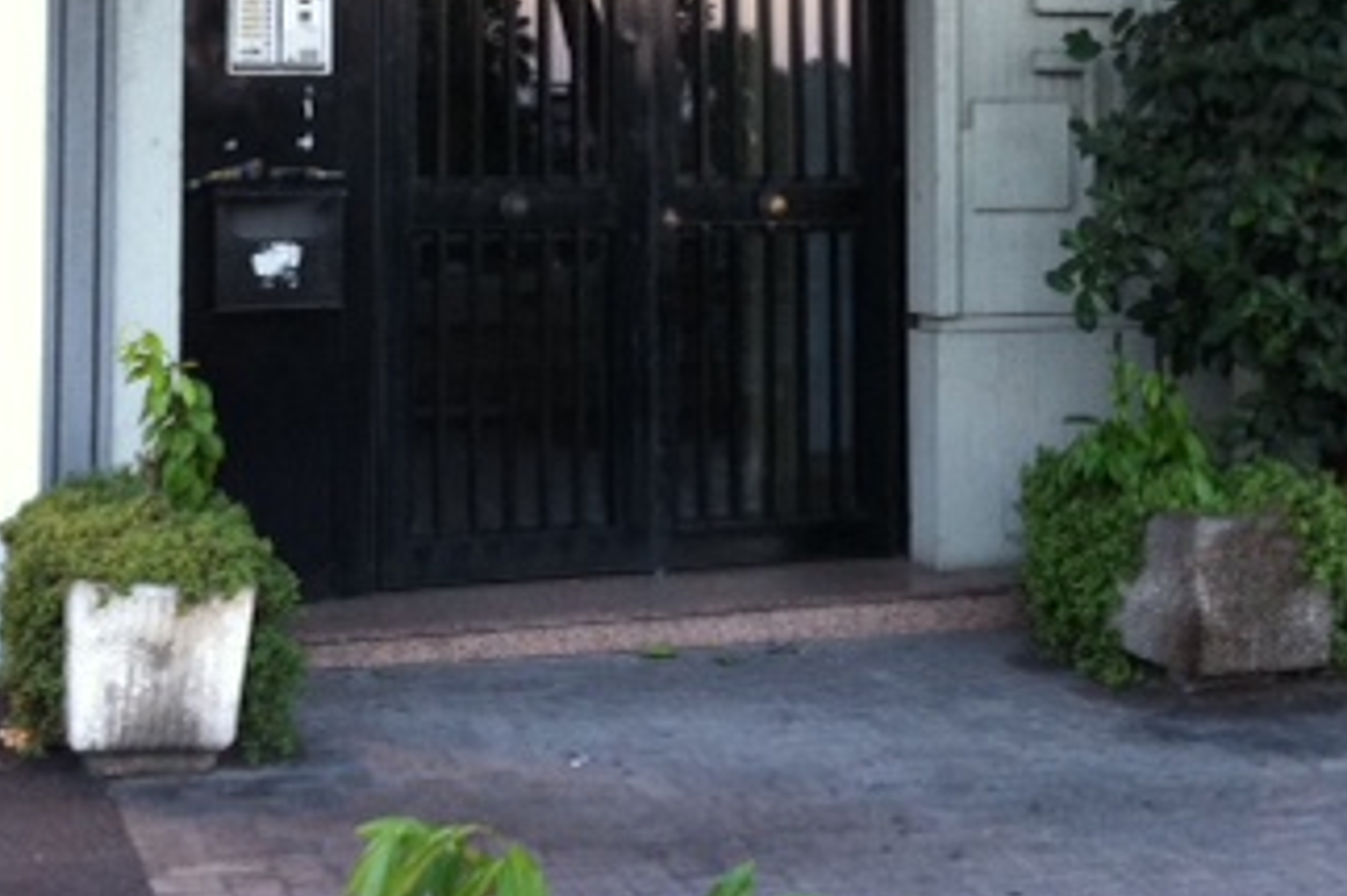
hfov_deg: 28.0
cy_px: -42
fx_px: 2693
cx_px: 788
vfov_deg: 18.3
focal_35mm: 72
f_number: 2.8
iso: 125
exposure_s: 1/15
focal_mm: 3.85
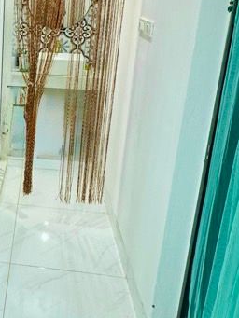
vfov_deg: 43.8
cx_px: -22
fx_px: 386
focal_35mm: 42
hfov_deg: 30.8
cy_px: 95
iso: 160
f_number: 2.2
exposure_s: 1/100
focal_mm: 2.22
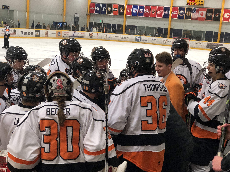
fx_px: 379
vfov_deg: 25.7
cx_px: 115
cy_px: 86
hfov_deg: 33.8
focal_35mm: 57
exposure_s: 1/60
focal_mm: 6.6
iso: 125
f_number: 2.8
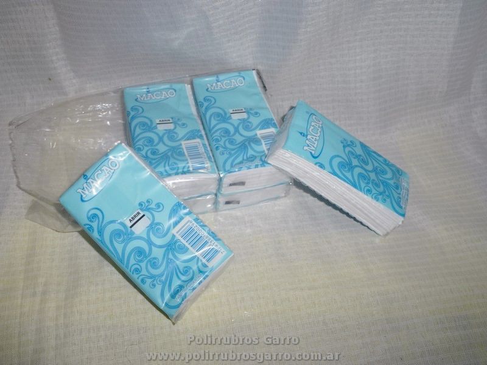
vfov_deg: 42.9
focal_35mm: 33
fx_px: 464
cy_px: 182
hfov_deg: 55.4
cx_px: 244
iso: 100
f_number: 3.6
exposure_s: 1/60
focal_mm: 5.9
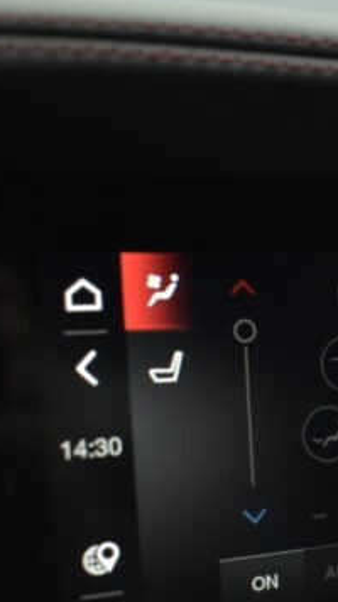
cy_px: 429
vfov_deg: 33.9
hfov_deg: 18.5
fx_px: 973
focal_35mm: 61
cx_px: 422
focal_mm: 18
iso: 1600
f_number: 3.5
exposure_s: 1/80
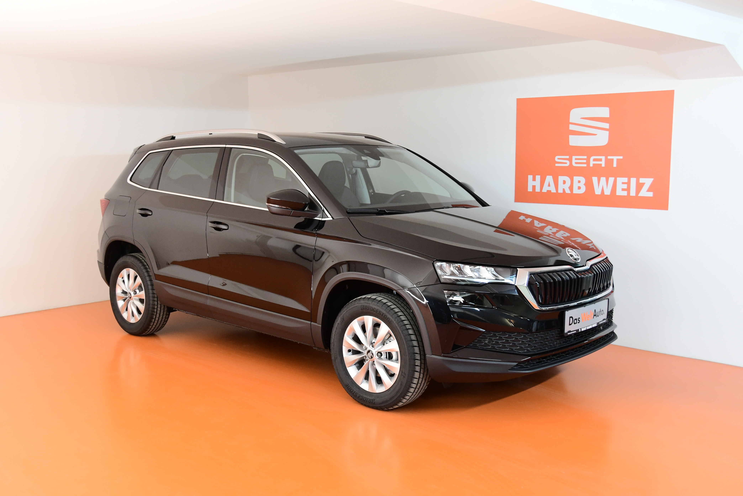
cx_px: 372
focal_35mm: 36
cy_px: 248
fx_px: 743
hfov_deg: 53.1
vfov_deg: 36.9
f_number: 5
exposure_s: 1/20
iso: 1600
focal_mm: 24
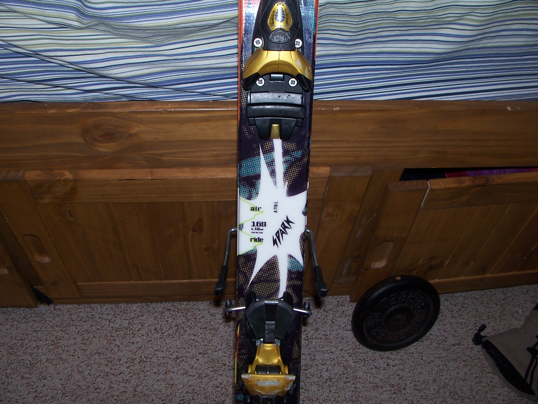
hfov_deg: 52.6
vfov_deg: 40.7
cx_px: 269
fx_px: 544
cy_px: 202
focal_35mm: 35
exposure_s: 1/60
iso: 80
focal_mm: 6
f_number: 2.8
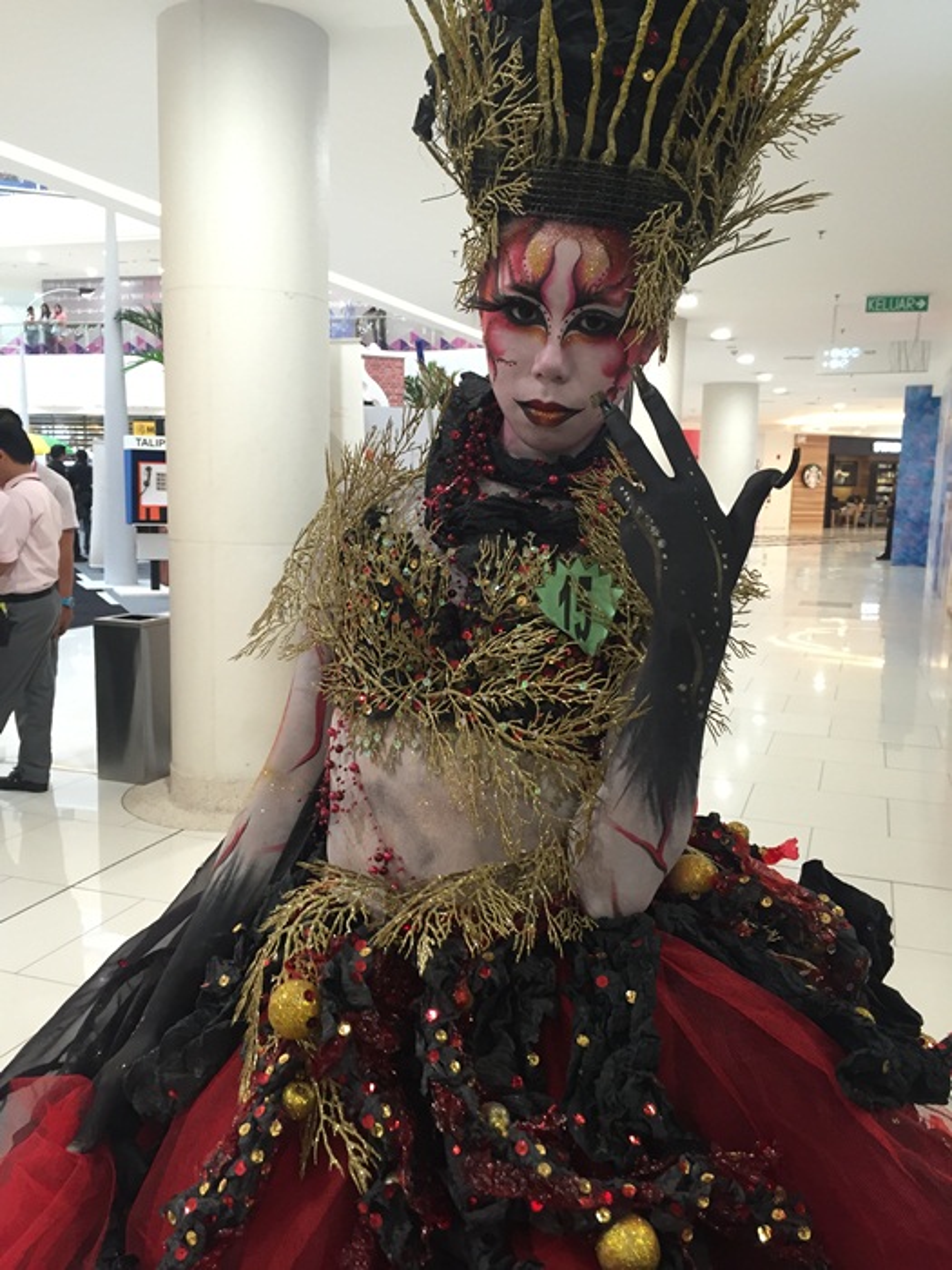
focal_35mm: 29
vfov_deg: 61.7
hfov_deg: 48.2
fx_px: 1063
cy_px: 635
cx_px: 476
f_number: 2.2
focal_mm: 4.15
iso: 125
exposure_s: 1/33
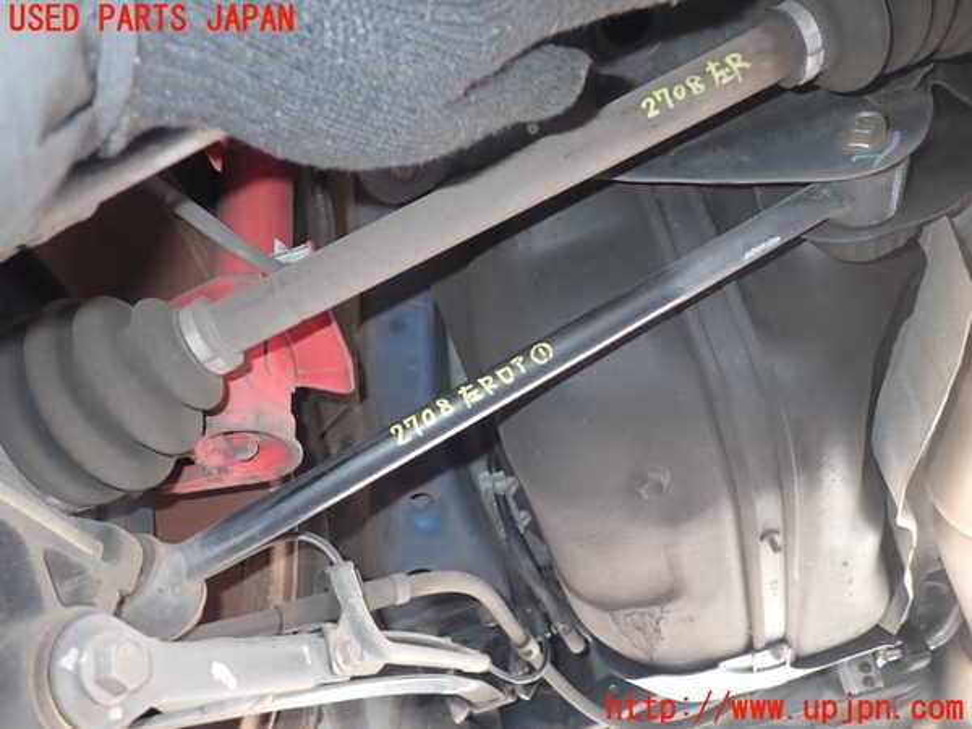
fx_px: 702
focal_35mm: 25
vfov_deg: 54.9
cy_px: 364
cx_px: 486
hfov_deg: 69.4
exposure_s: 1/30
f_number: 2
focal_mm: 4.5
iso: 200
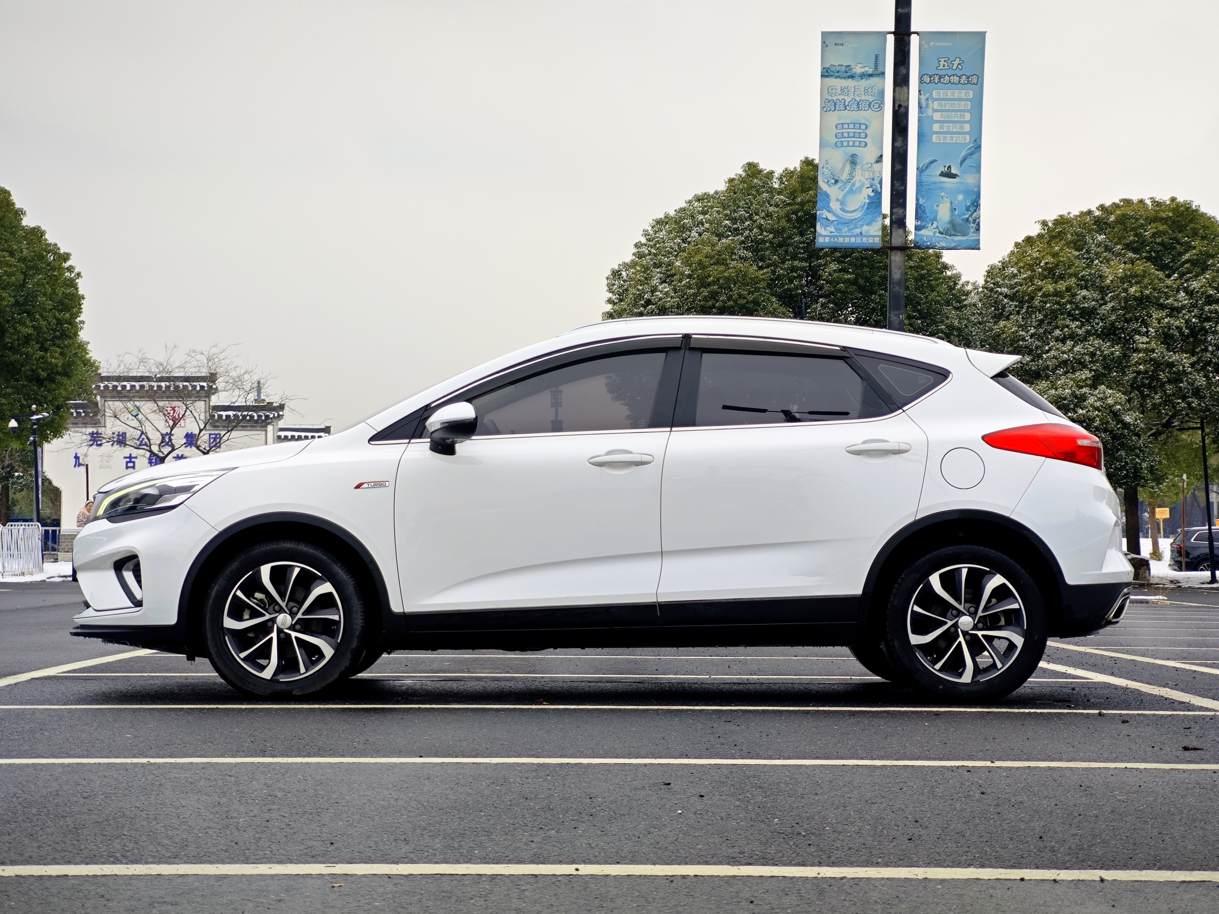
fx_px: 2641
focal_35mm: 75
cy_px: 457
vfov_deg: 19.6
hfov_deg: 26.0
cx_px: 610
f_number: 2
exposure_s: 1/211
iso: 50
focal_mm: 9
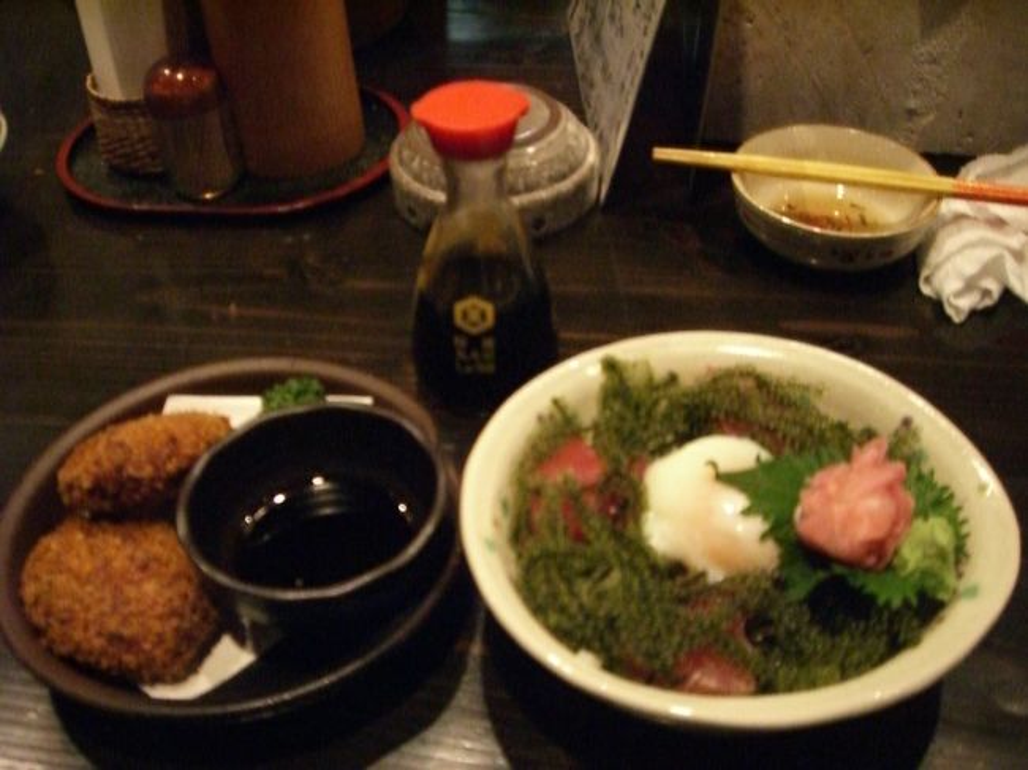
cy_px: 385
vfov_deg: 37.7
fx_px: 1128
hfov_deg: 49.0
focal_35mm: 38
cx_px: 514
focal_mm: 6.2
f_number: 2.7
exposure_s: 1/15
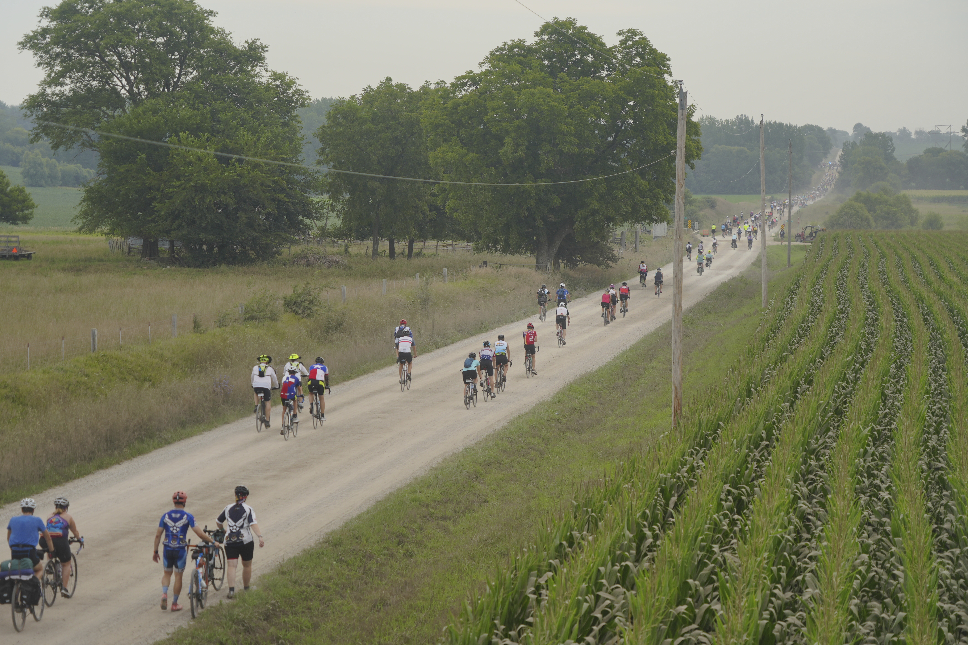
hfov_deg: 18.1
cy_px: 322
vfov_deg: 12.1
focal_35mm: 113
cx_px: 484
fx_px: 3038
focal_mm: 113
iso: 100
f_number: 6.3
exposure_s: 1/320
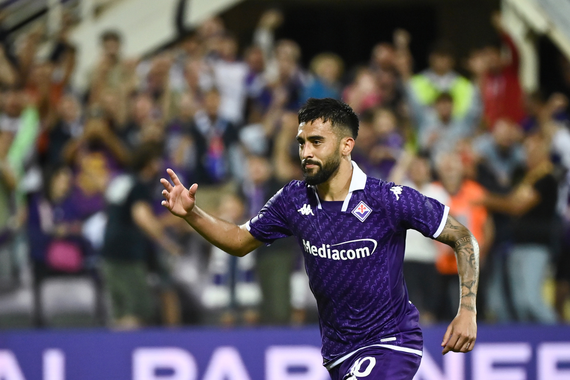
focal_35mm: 330
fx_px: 5224
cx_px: 285
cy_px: 190
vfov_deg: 4.2
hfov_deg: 6.2
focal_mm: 330
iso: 2500
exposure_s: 1/1600
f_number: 4
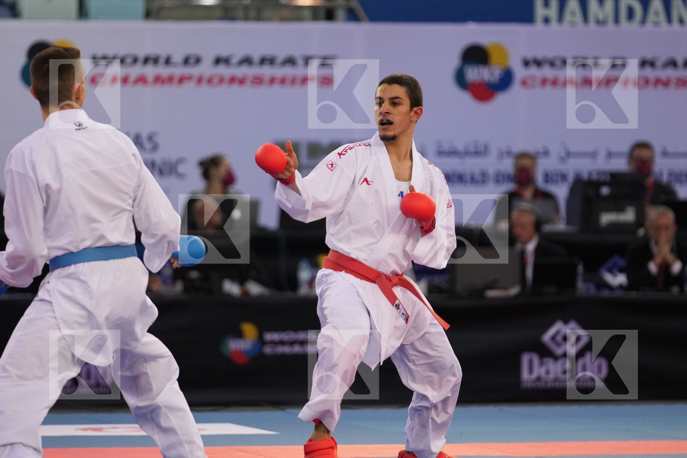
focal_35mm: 292
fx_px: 5572
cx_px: 344
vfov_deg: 4.7
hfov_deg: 7.1
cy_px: 229
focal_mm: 195
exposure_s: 1/1000
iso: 2000
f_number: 2.8
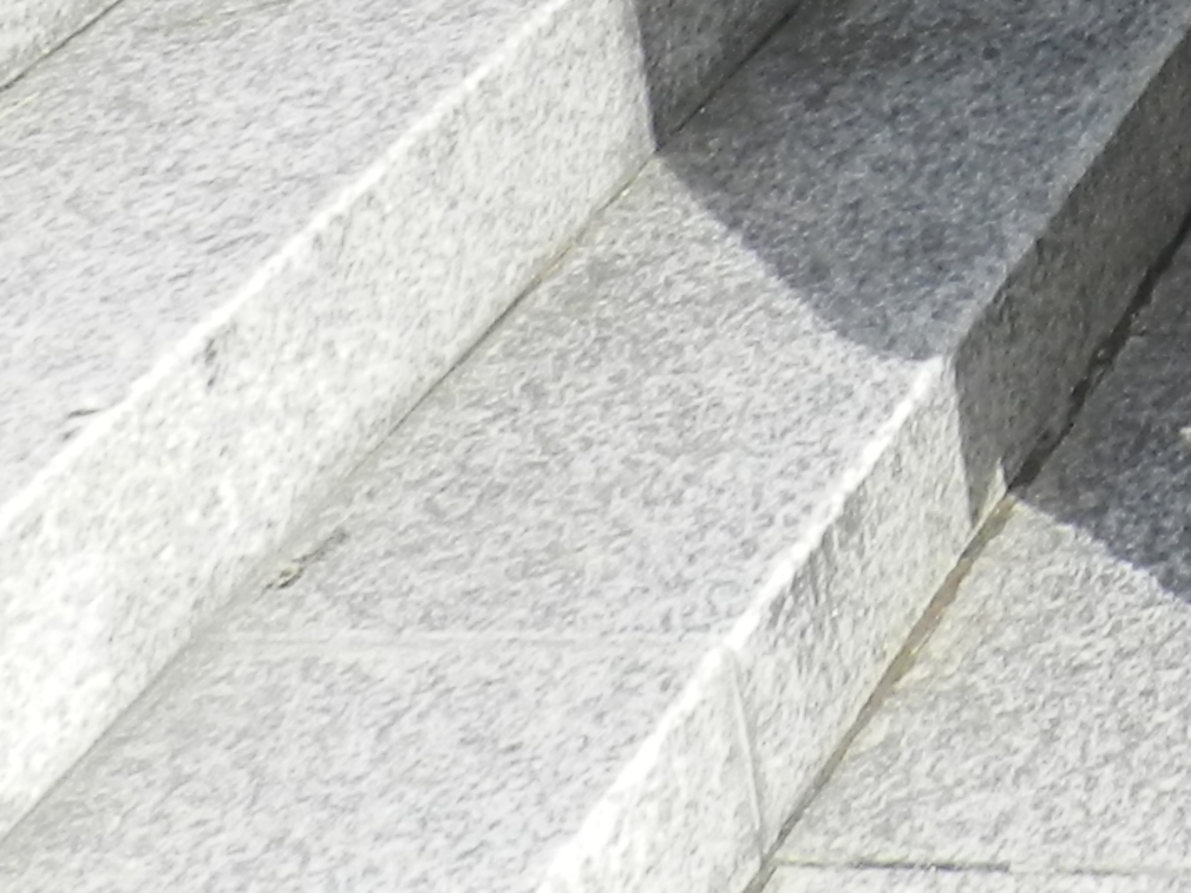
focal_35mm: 107
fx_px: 3681
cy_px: -1085
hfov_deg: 15.3
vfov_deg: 11.8
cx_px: 2291
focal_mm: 4
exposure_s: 1/800
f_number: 3.4
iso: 160
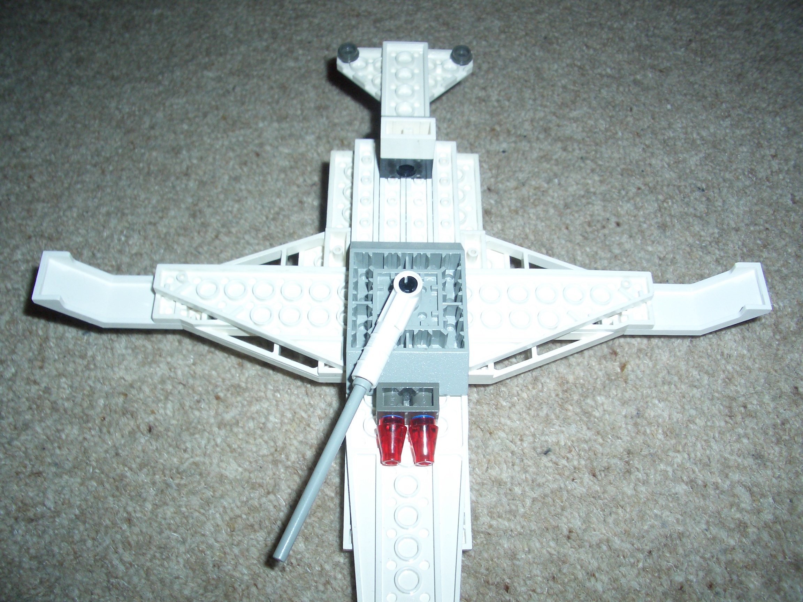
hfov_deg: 52.6
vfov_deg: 40.7
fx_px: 812
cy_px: 301
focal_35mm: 35
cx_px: 402
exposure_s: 1/60
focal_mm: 5.8
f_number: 4.3
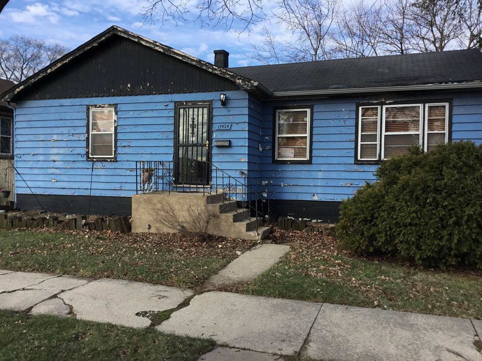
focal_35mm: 31
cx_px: 241
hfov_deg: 58.4
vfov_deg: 45.4
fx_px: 432
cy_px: 180
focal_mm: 3.3
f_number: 2.4
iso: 25
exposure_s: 1/631
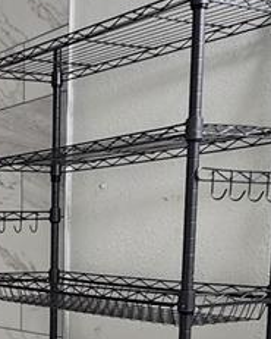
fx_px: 661
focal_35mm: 66
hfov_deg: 20.0
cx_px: -135
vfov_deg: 27.5
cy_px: 318
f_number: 2.2
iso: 125
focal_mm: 2.2
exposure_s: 1/60
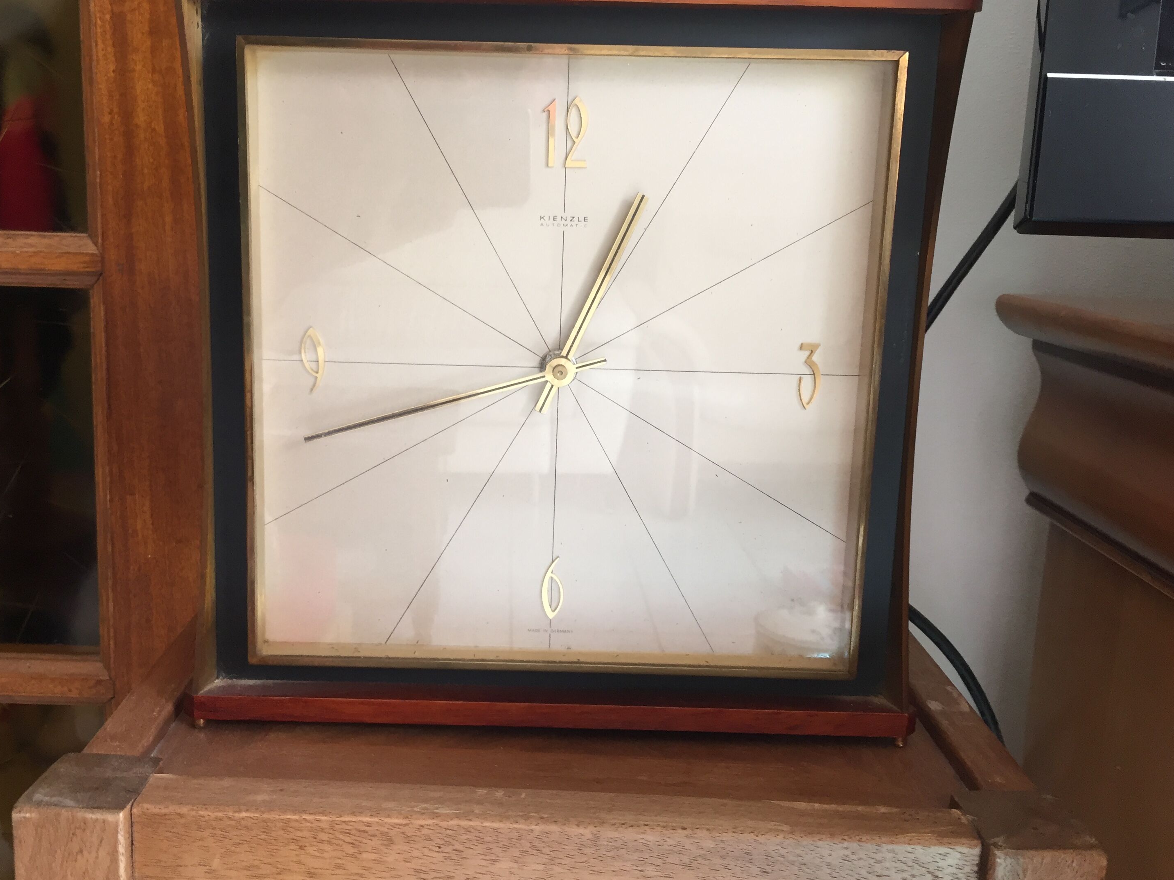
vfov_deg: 42.9
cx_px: 515
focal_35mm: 33
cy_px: 396
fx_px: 1119
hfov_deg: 55.2
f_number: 2.2
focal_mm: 4.15
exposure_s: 1/33
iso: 40
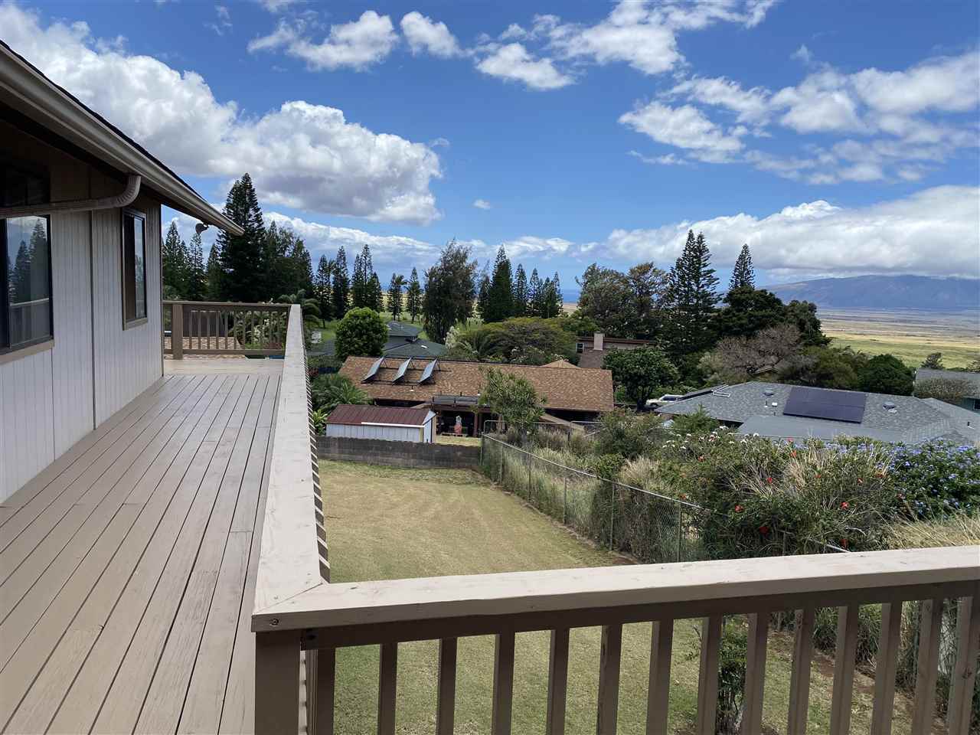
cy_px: 368
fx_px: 736
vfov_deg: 53.1
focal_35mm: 26
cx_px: 490
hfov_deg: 67.3
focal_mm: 4.25
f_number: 1.8
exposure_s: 1/3205
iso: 32
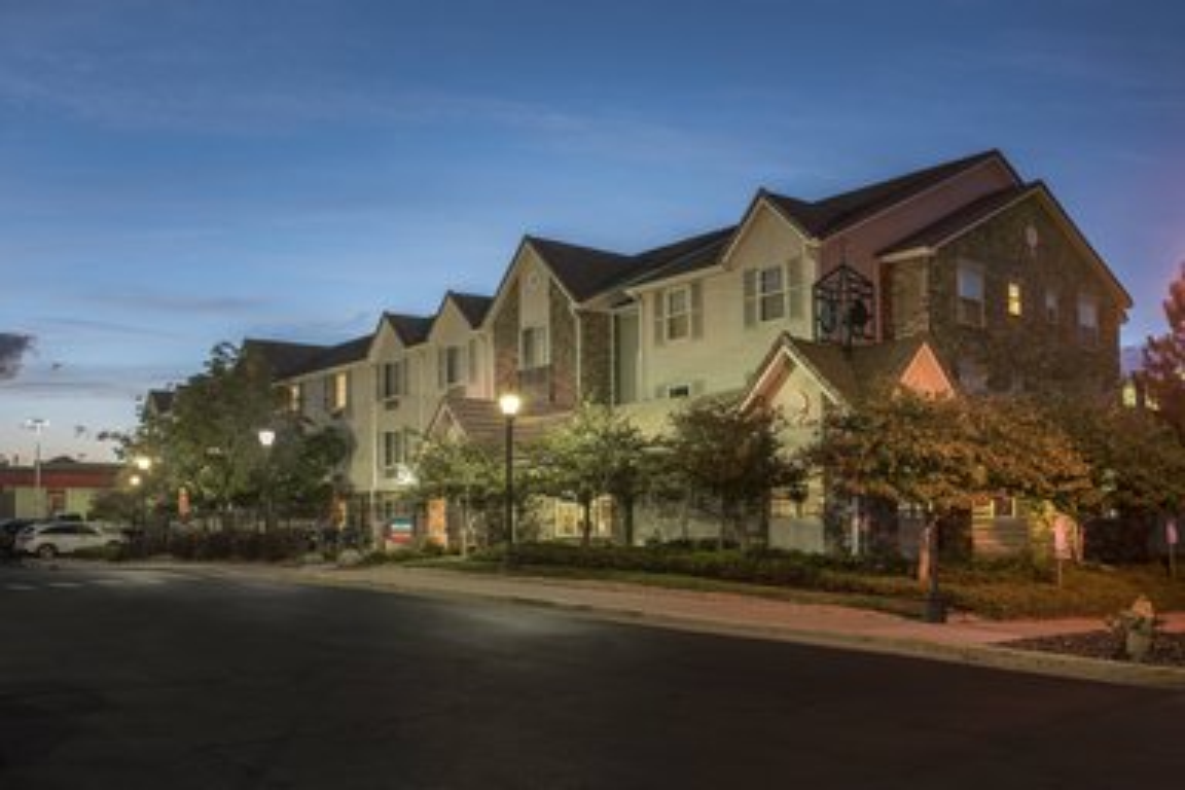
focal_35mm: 34
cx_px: 592
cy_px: 395
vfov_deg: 38.9
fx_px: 1119
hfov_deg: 55.8
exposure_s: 3
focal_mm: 34
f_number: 11
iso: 320
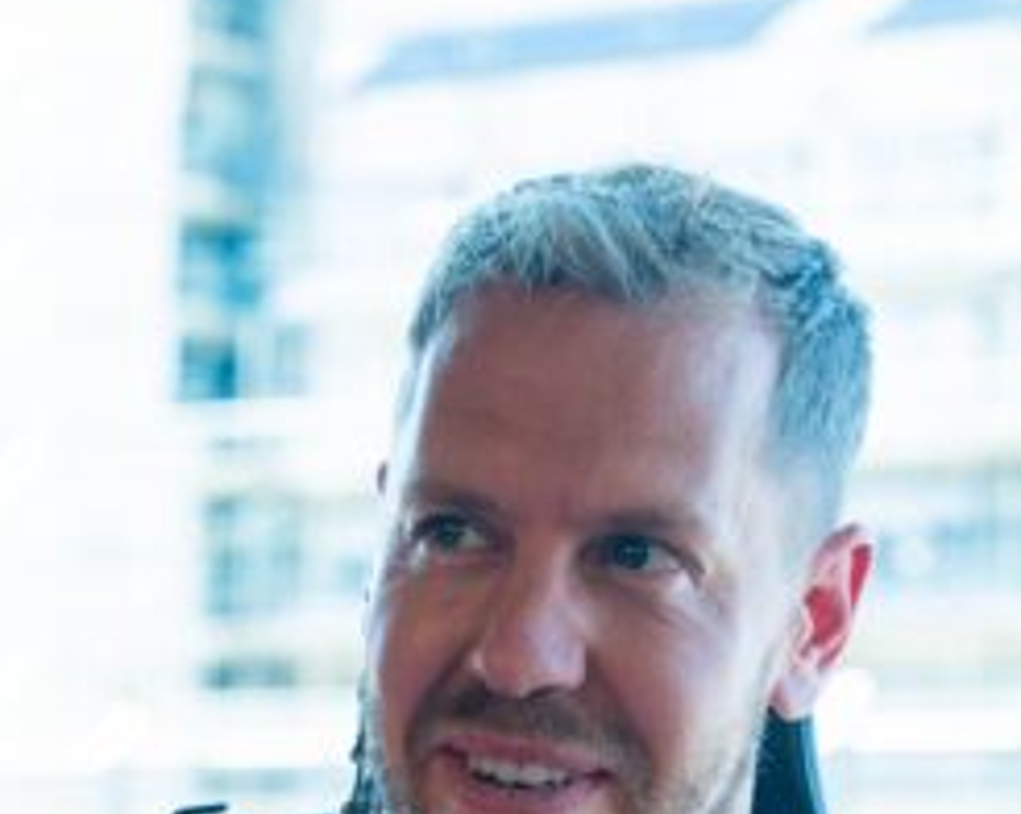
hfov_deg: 10.8
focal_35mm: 179
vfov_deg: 8.5
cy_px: 1001
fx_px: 5400
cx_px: 386
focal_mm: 61
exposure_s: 1/400
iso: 500
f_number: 4
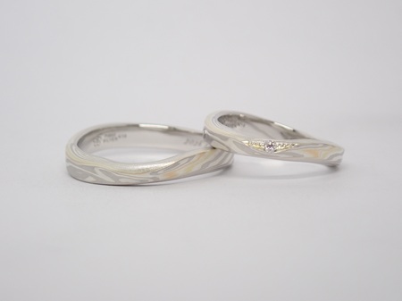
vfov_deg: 15.7
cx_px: 201
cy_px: 150
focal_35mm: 94
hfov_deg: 20.9
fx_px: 1091
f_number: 4.7
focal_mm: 16.79
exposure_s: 1/100
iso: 200
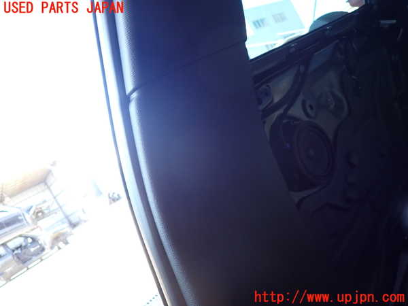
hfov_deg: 69.4
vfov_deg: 54.9
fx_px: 295
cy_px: 153
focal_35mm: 25
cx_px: 204
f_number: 2
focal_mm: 4.5
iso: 200
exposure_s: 1/80
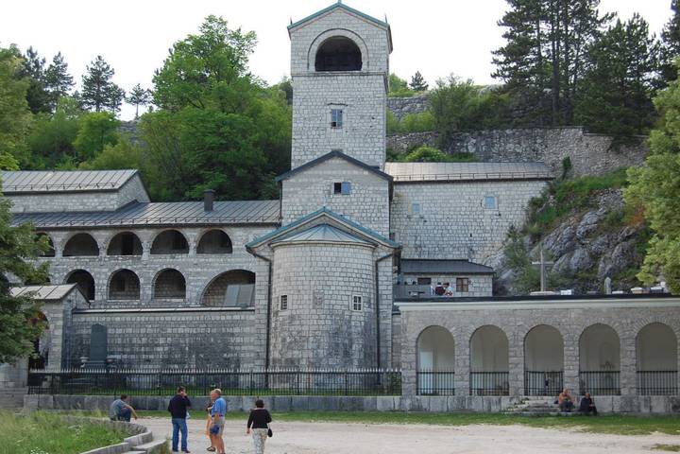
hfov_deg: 35.1
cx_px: 340
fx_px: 1077
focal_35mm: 57
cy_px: 227
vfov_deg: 23.8
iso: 280
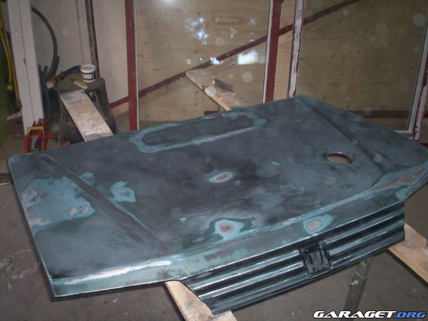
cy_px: 160
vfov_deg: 39.7
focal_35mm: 36
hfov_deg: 51.4
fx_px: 445
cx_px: 214
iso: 140
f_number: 4.5
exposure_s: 1/60
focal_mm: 6
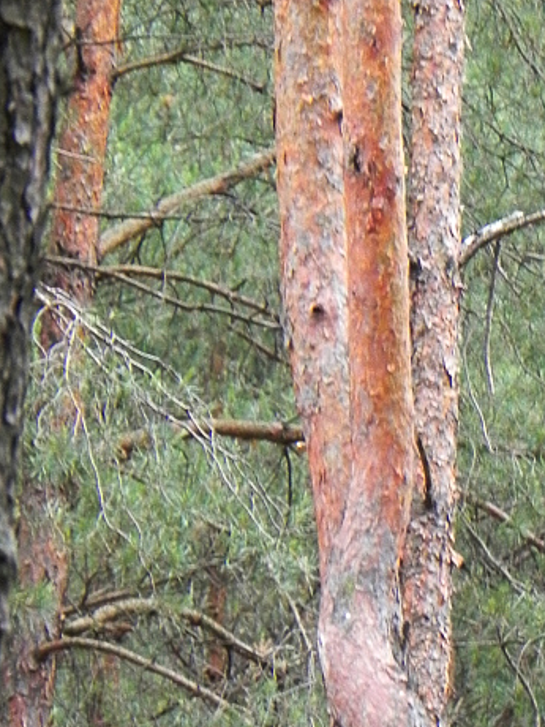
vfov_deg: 2.6
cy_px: 224
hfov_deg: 2.0
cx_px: 597
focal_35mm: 750
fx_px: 15744
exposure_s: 1/28.3
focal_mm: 59.9
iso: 400
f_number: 5
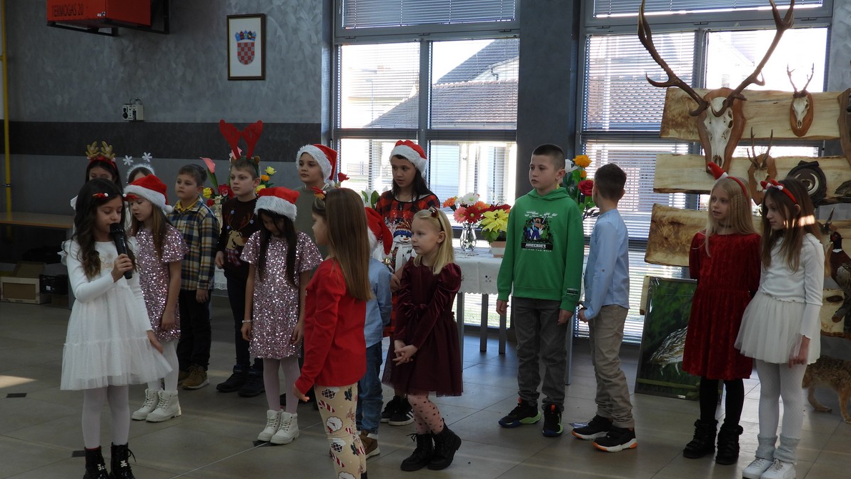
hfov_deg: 45.5
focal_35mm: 45
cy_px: 298
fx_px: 1015
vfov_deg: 26.4
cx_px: 427
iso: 100
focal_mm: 7.4
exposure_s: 1/60
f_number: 3.2
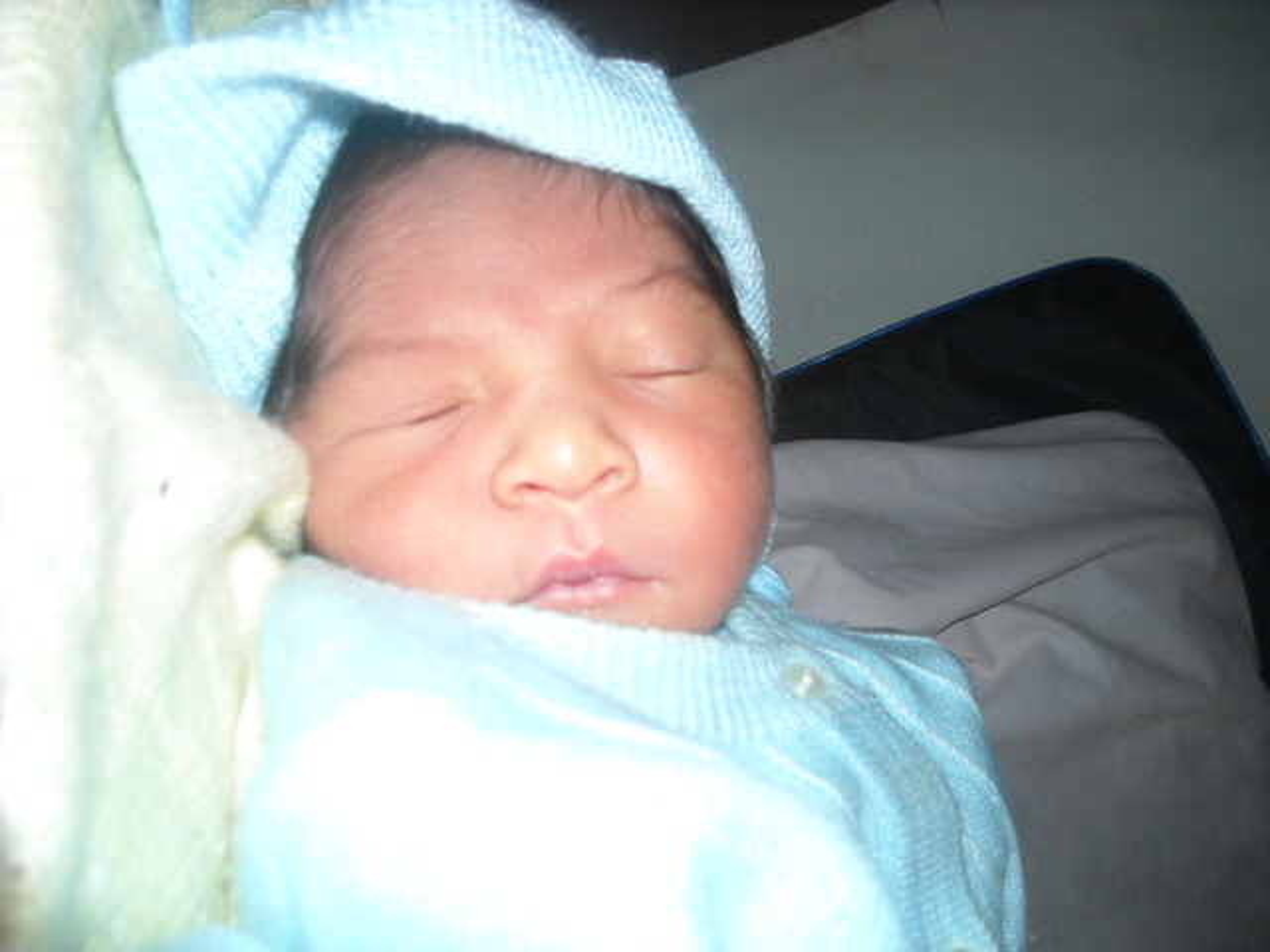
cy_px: 476
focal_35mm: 35
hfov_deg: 52.6
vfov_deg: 40.7
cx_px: 635
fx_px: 1284
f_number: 2.8
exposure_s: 1/60
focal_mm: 5.7
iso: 200
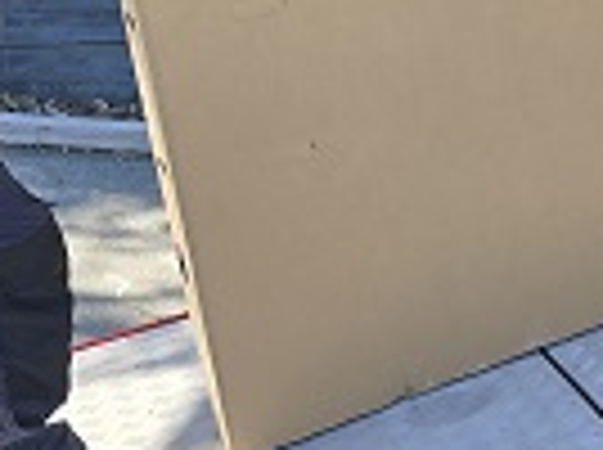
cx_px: 603
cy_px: -133
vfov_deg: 16.2
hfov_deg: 22.0
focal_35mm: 86
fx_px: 1495
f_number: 1.7
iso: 12
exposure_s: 1/269
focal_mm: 6.3
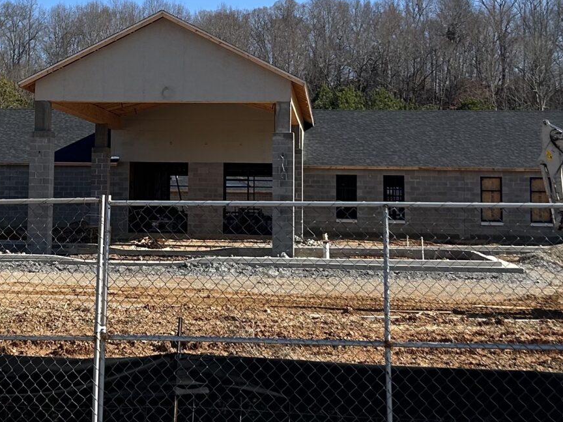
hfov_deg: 25.2
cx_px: 180
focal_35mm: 77
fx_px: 1252
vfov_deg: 18.9
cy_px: 71
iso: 50
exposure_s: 1/3704
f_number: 1.5
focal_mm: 5.7
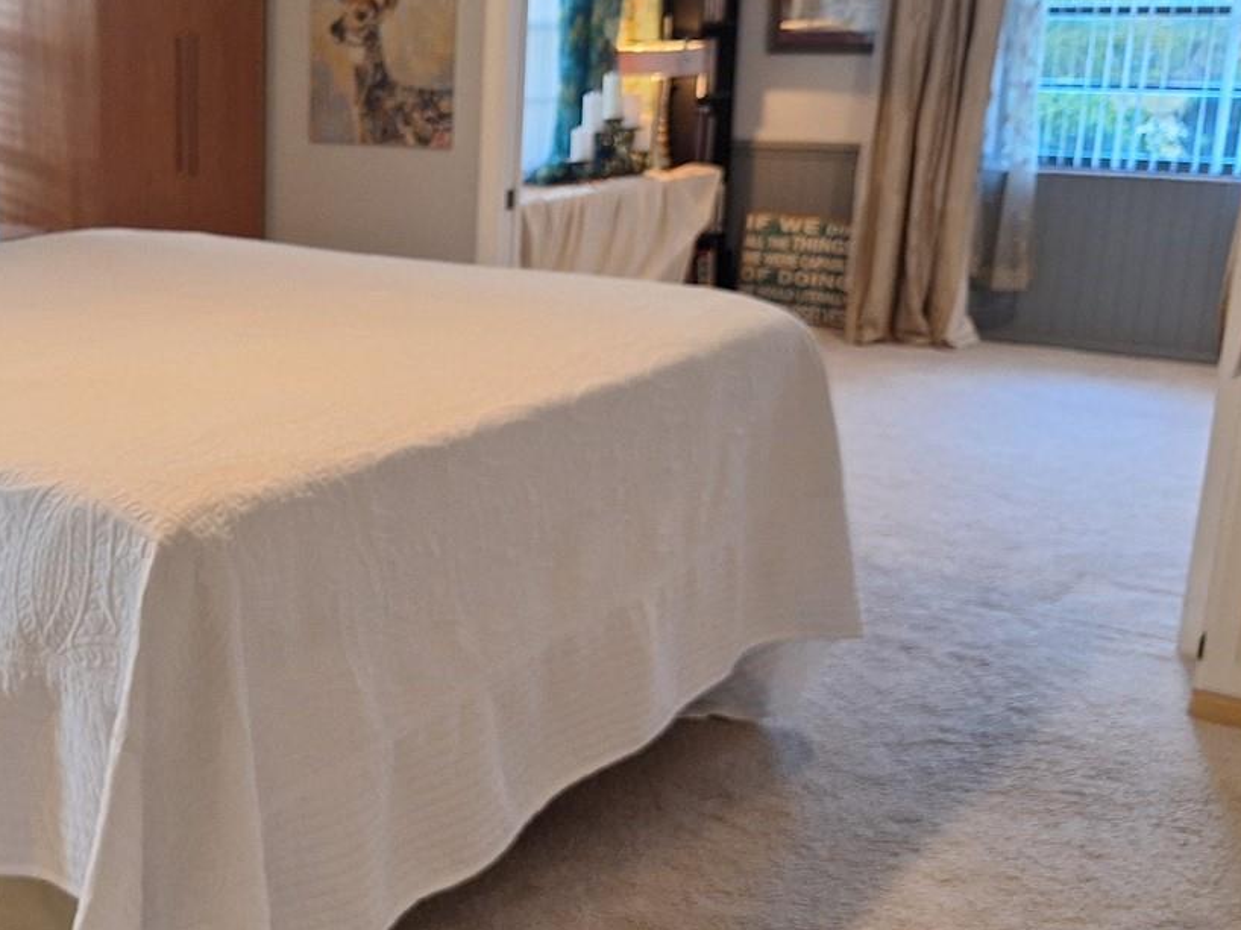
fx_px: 1613
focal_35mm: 45
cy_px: 485
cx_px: 237
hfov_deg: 40.3
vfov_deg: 32.2
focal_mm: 5.54
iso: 250
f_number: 1.8
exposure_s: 1/40
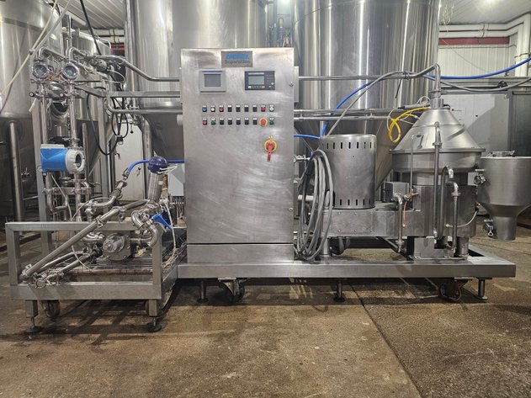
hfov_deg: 73.9
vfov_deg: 58.9
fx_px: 353
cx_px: 266
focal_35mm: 23
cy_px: 199
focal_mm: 6.3
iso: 640
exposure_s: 1/40
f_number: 1.7
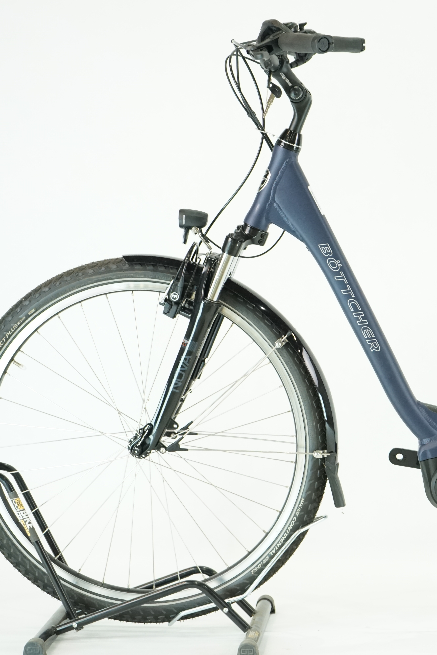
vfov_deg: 20.4
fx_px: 1821
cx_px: 450
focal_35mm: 100
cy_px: 327
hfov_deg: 13.5
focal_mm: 66
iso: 2500
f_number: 5.6
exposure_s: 1/200
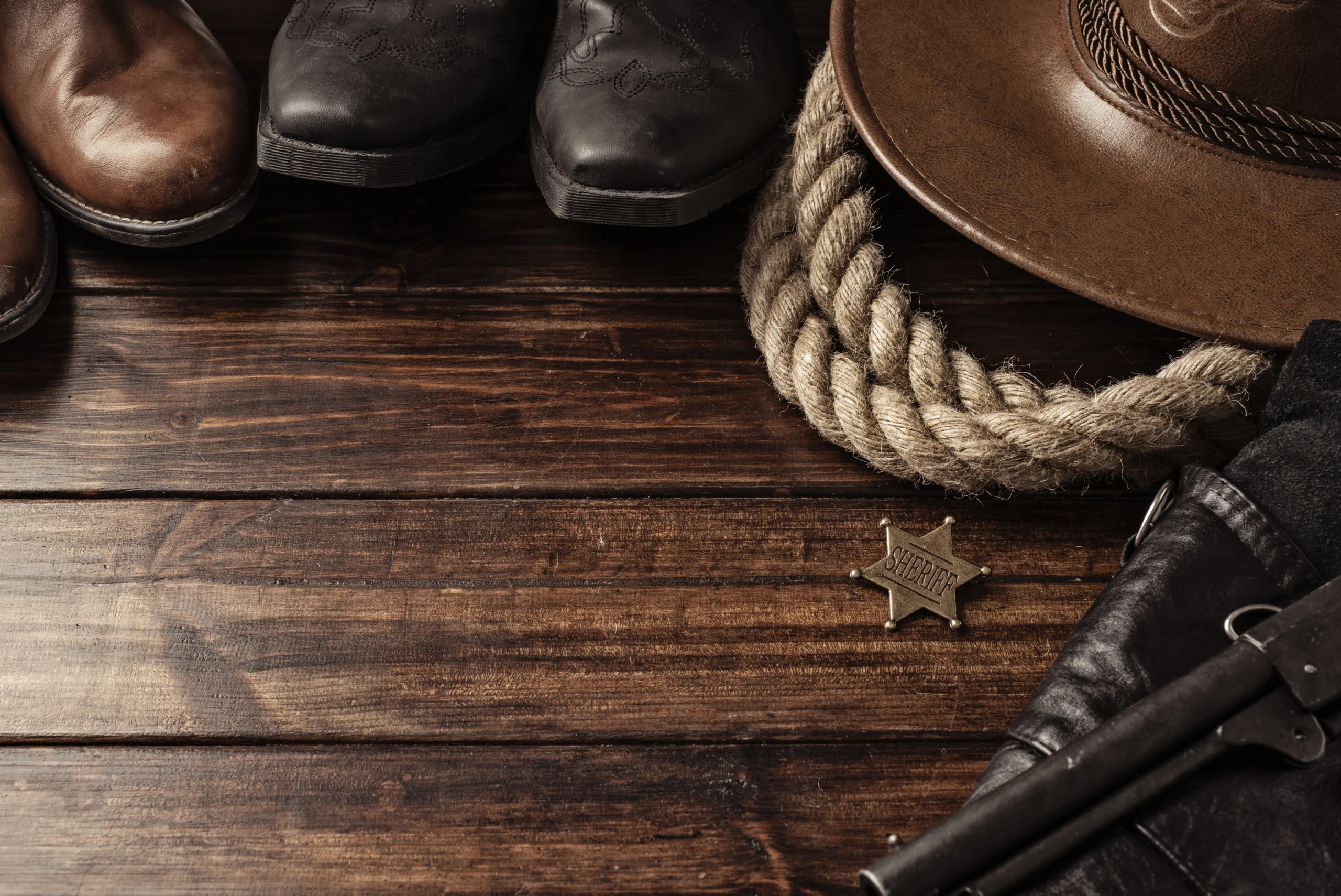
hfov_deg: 39.6
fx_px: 1863
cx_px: 670
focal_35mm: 50
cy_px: 448
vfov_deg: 27.0
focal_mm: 50
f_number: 5
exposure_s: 1/100
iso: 160
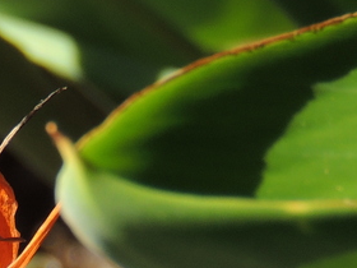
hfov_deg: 1.9
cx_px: -283
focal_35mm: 1030
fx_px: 10623
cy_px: 542
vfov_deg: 1.4
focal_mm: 40.1
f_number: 4.6
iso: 100
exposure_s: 1/200
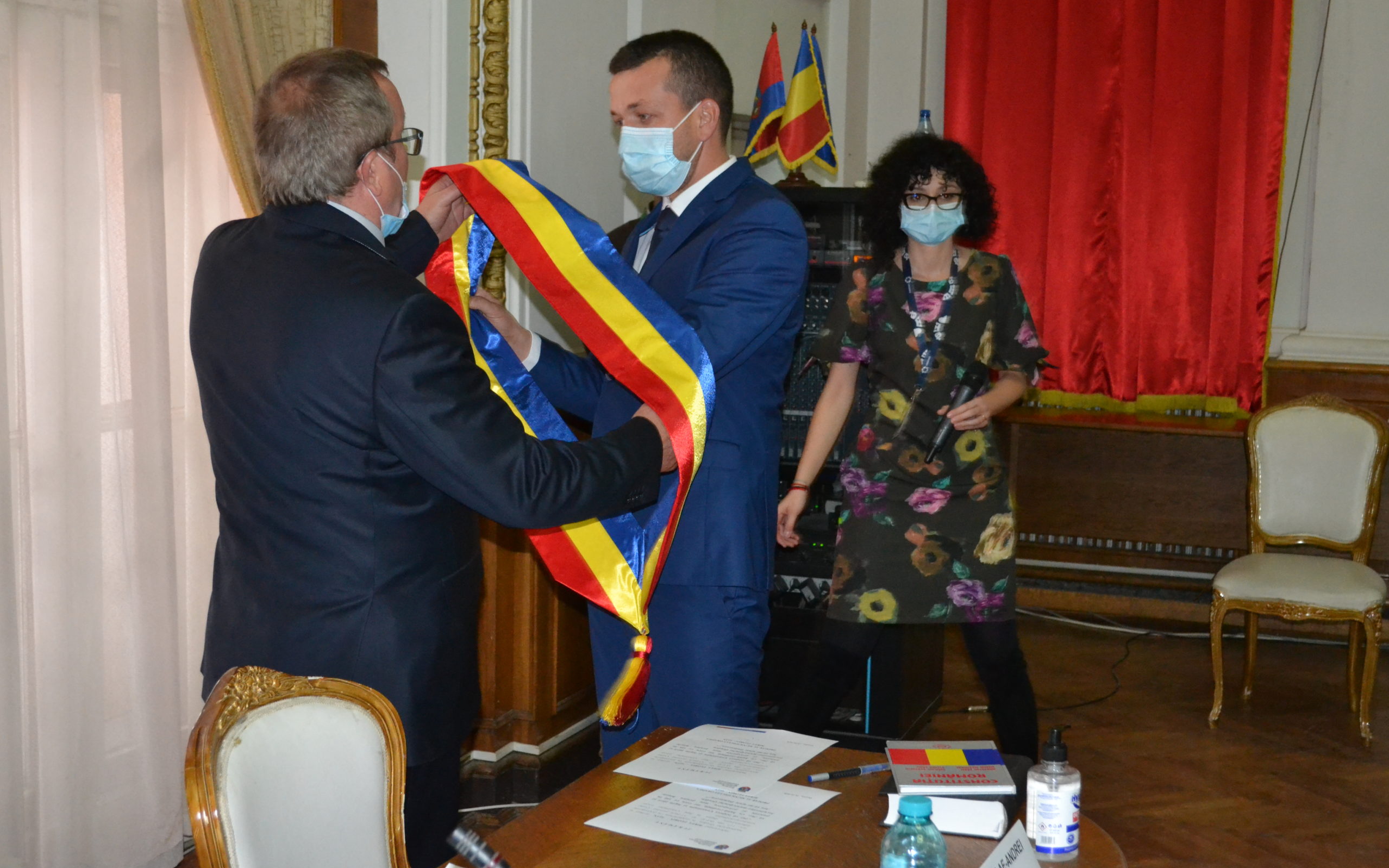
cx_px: 695
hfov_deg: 41.1
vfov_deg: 26.3
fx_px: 1855
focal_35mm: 49
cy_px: 425
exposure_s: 1/60
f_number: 4.8
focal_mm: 32
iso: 3200
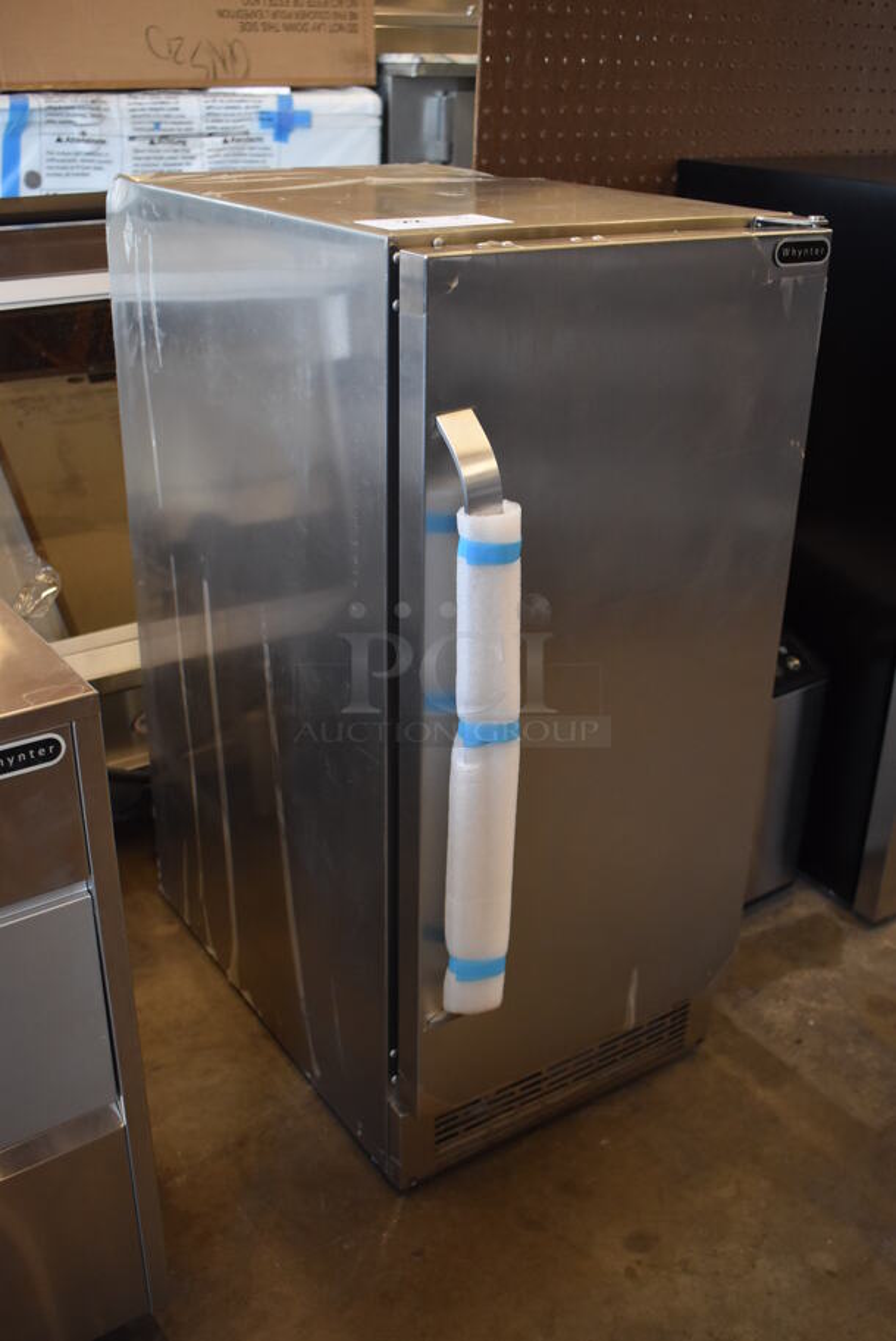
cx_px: 448
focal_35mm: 34
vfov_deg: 55.1
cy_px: 670
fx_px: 1286
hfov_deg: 38.4
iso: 1100
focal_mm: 23
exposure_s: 1/125
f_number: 3.8
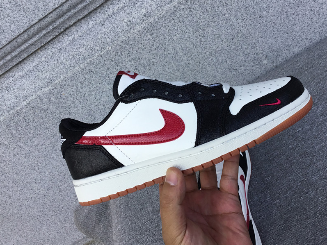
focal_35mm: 35
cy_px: 111
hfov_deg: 52.5
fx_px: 331
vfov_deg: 40.7
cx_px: 179
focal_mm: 3.3
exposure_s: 1/175
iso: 25
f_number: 2.4
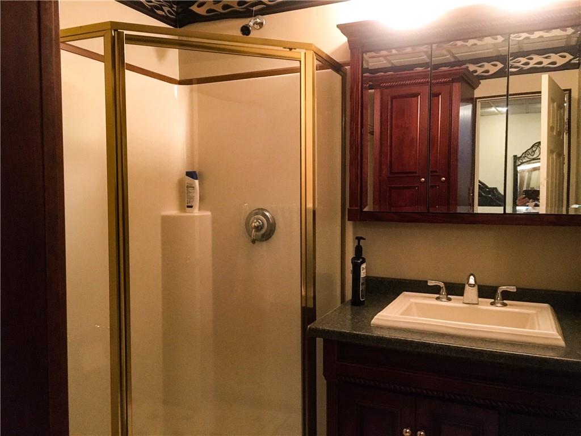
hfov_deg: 61.7
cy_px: 218
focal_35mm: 29
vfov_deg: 48.2
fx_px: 487
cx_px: 290
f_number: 2.2
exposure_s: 1/15
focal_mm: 4.15
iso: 320
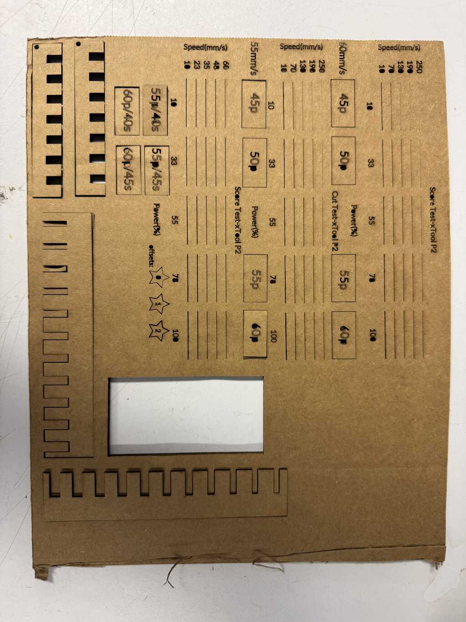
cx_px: 233
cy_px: 311
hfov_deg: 56.8
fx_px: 431
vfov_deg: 71.6
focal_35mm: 24
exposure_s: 1/60
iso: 125
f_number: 1.78
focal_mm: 6.76
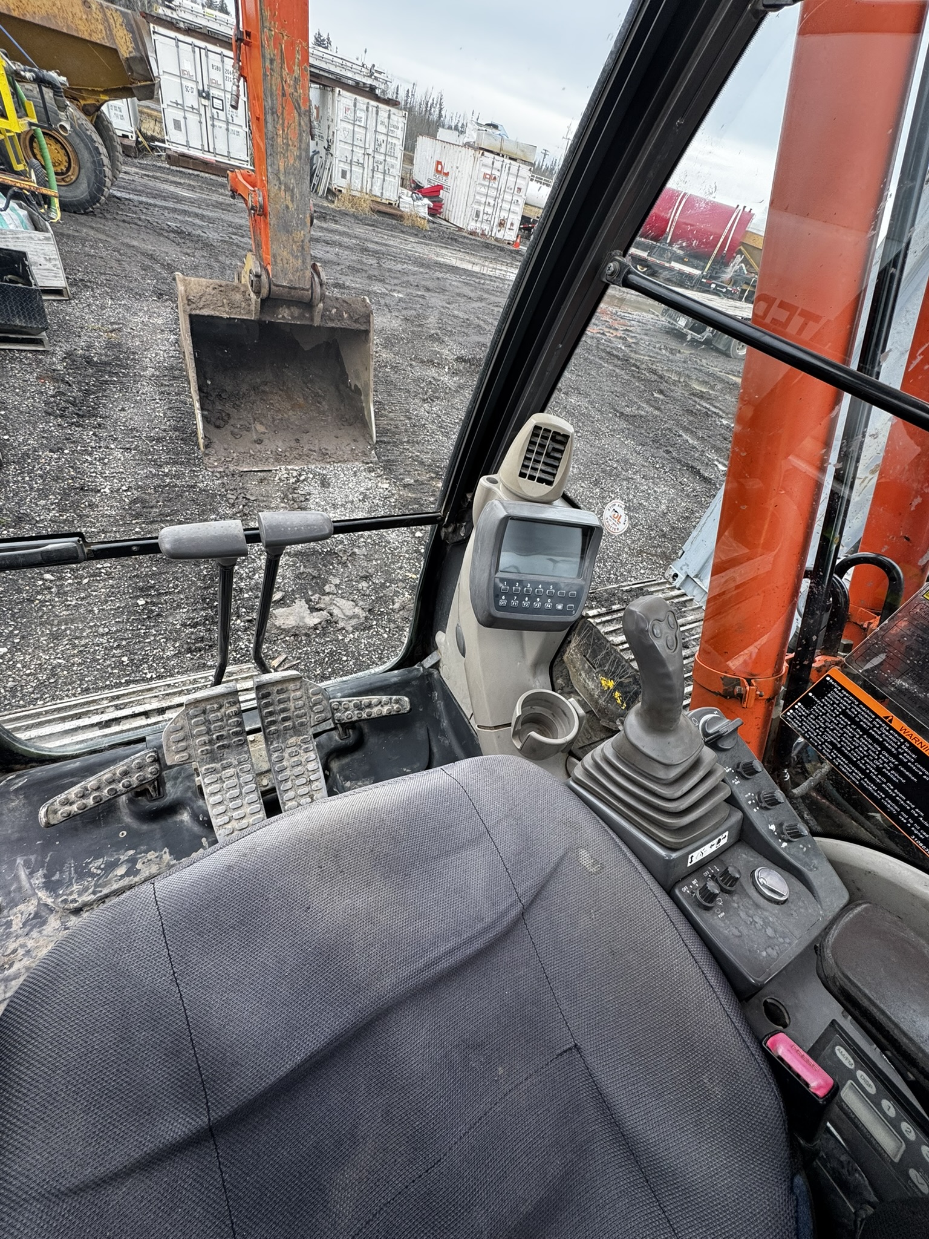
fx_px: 501
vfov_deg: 102.1
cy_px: 620
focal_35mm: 14
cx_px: 464
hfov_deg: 85.7
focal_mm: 2.22
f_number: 2.2
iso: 80
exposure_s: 1/99
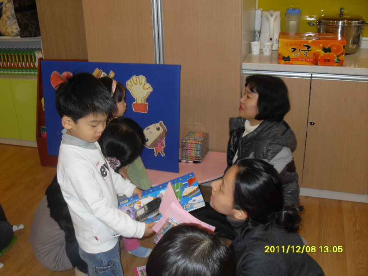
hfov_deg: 50.1
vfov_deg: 38.7
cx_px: 184
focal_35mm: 37
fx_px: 393
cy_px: 138
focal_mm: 6.3
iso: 100
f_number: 2.8
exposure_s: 1/45
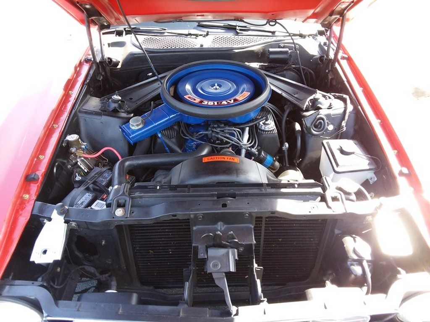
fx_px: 335
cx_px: 215
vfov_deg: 51.4
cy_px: 161
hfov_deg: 65.3
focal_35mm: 27
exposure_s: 1/120
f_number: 1.9
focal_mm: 2.91
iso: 80
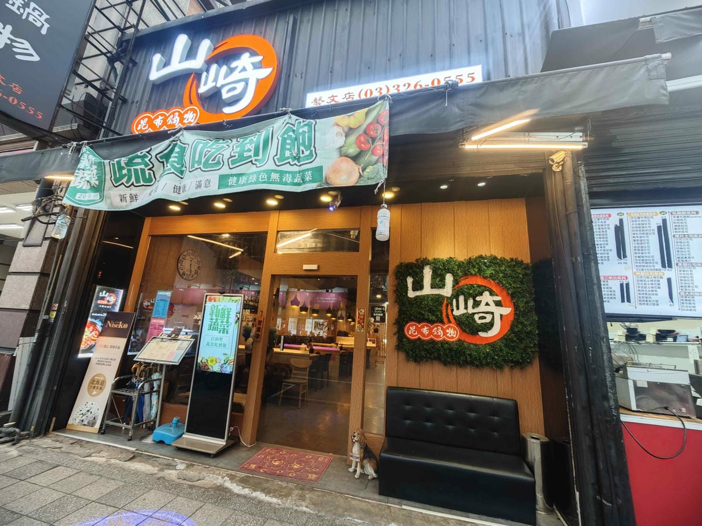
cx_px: 351
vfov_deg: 85.7
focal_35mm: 14
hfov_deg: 102.1
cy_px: 263
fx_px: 284
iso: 250
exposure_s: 1/30
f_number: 1.8
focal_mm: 2.03
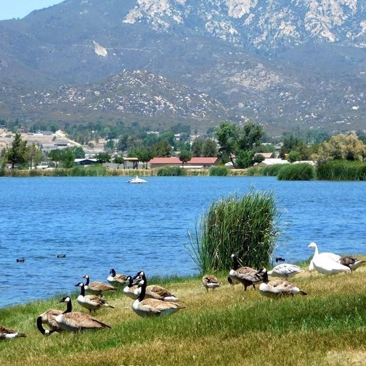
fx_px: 1890
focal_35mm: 158
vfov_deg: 11.1
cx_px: 238
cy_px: 165
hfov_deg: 11.1
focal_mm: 20.3
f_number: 4.8
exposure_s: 1/640
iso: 125
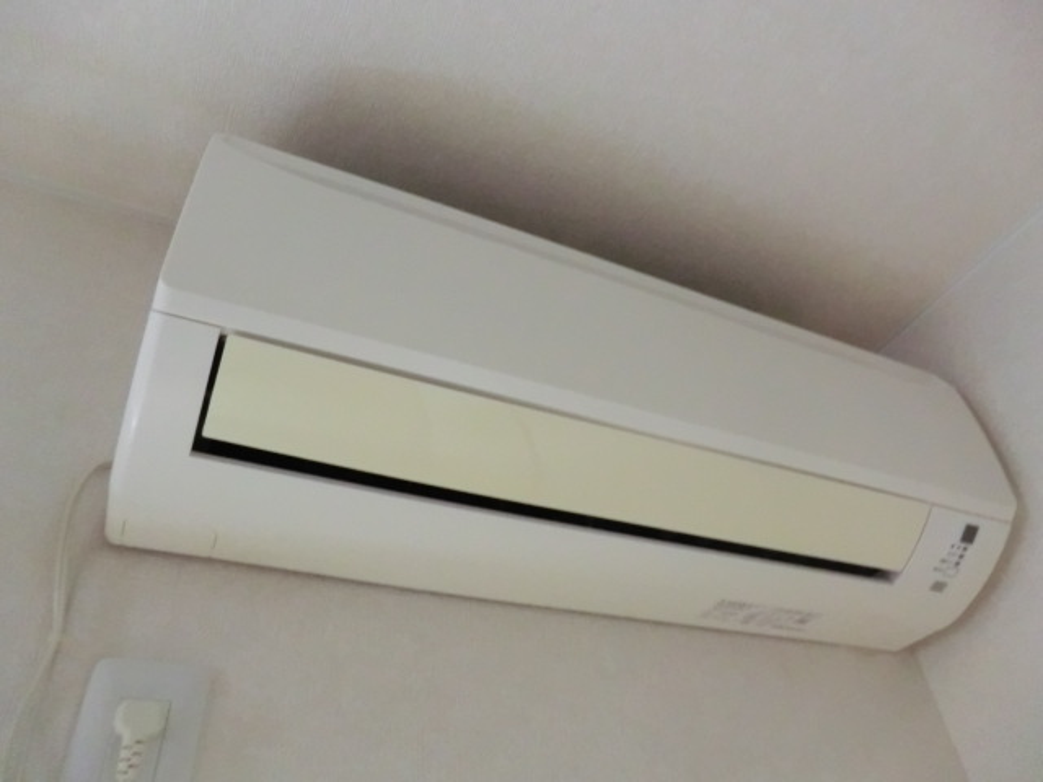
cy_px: 391
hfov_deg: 71.6
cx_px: 522
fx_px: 723
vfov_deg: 56.8
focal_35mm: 24
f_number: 3.2
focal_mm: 4.3
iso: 800
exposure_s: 1/40
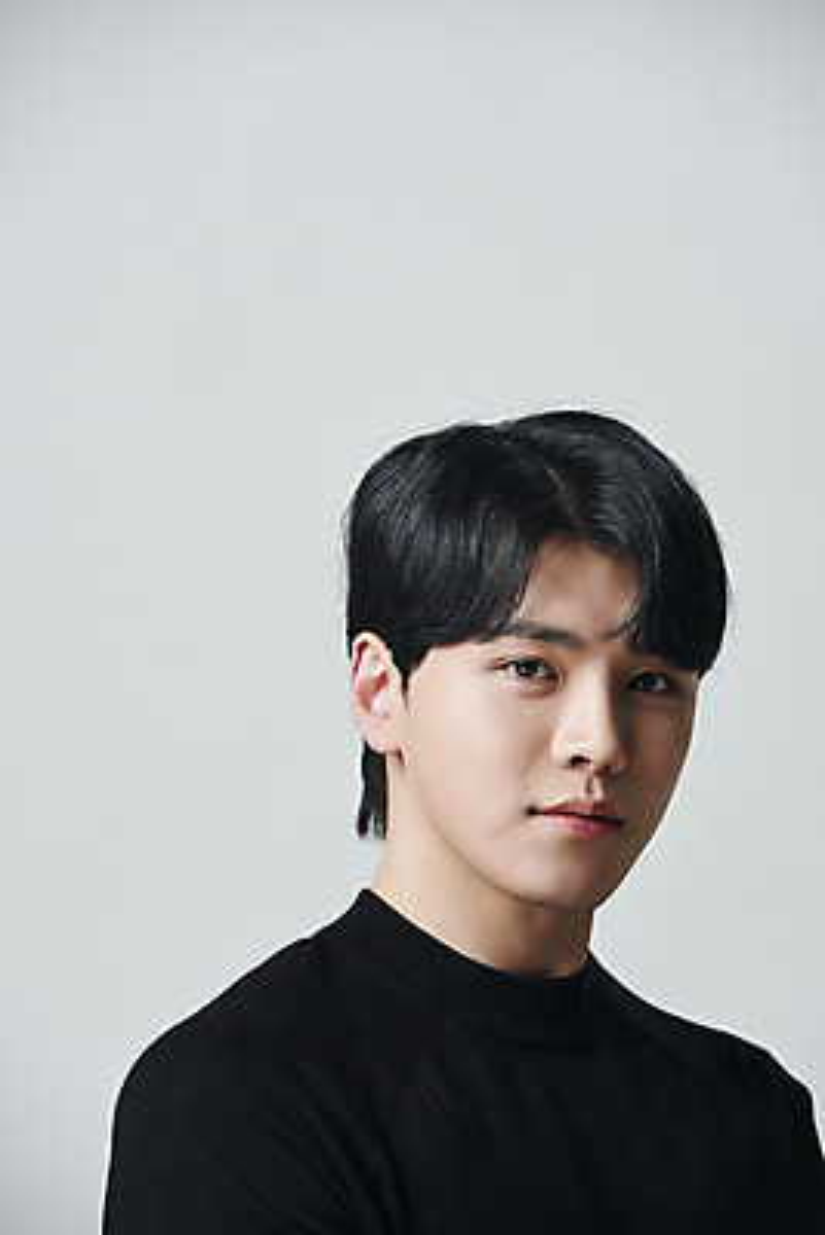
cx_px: 412
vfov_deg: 11.4
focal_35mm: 180
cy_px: 618
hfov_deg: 7.6
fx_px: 6182
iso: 64
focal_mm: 180
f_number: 7.1
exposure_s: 1/125
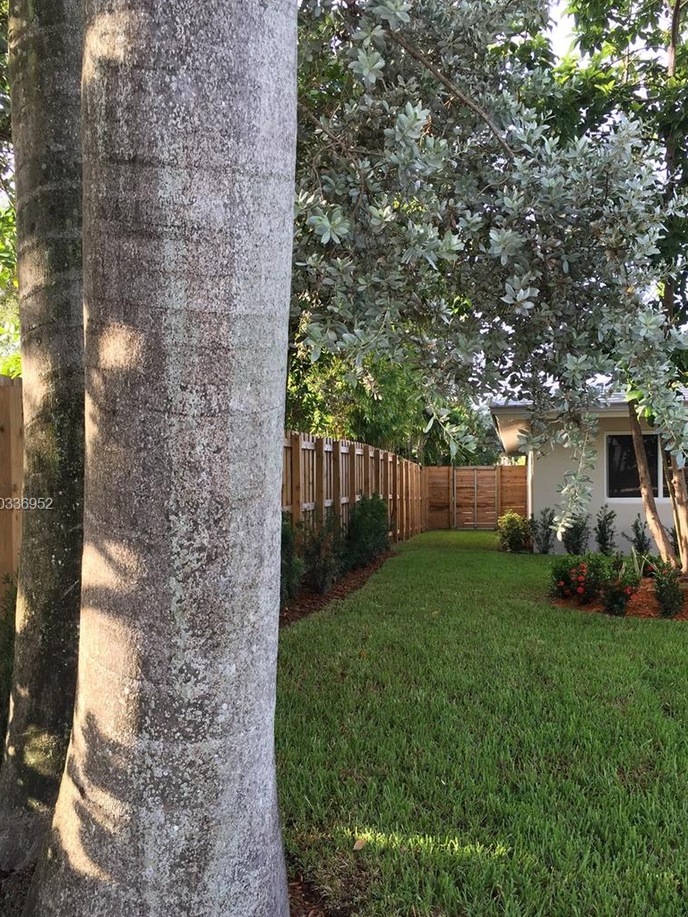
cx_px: 379
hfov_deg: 41.7
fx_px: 901
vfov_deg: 53.9
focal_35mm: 34
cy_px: 506
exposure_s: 1/120
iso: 40
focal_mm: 4.15
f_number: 2.2
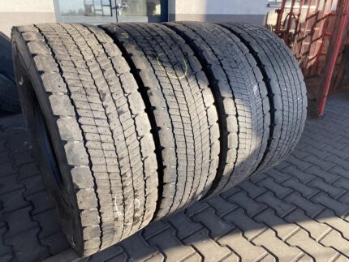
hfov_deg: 67.3
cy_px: 131
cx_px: 174
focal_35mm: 26
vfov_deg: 53.1
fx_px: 262
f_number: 1.8
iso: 32
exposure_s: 1/292
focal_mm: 4.25
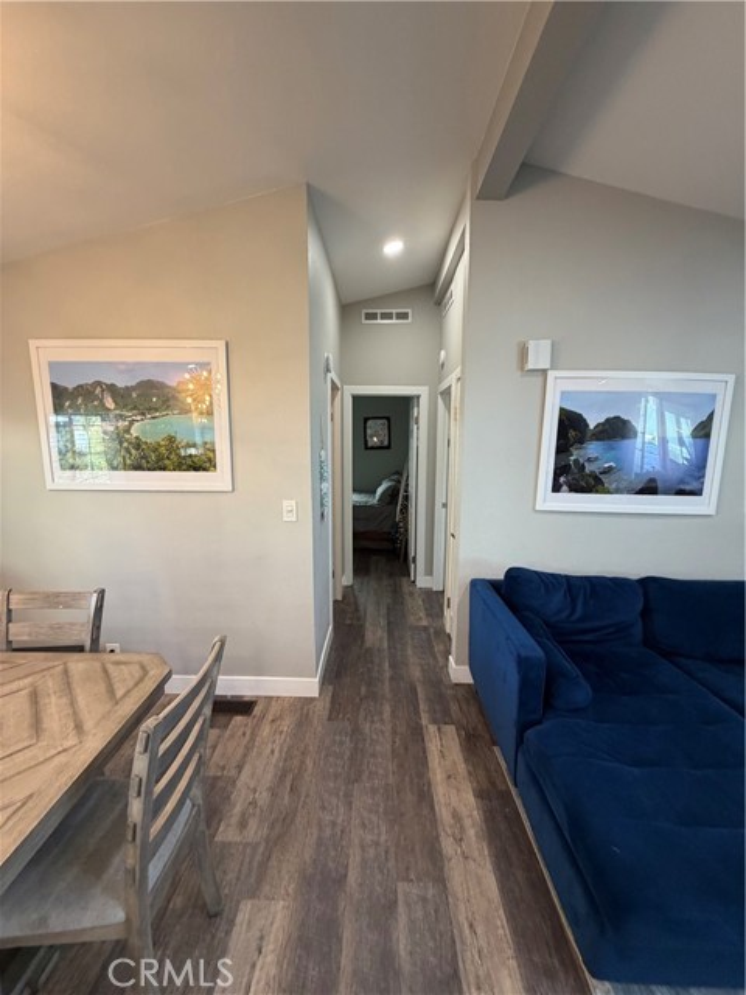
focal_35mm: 14
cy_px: 498
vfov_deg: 102.1
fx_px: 402
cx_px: 373
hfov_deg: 85.7
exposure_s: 1/120
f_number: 2.2
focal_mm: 2.22
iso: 320
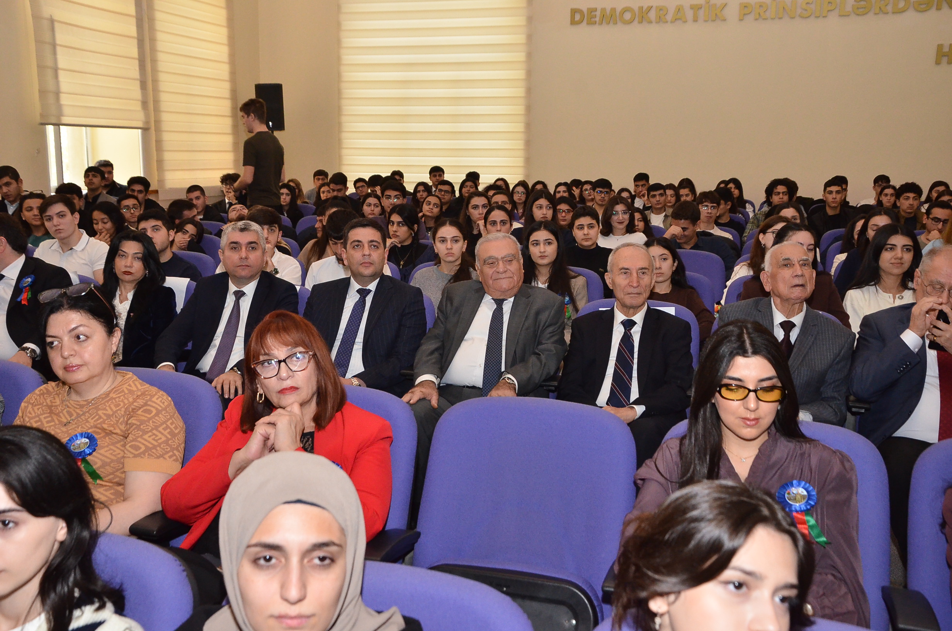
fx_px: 1029
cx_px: 476
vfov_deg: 34.1
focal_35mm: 39
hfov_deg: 49.6
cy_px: 316
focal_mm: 26
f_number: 5.6
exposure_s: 1/200
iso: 2200
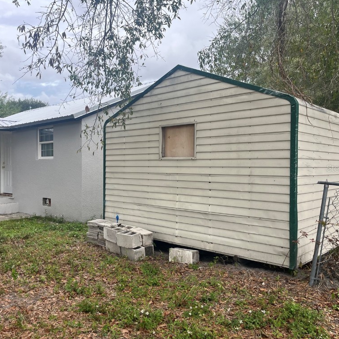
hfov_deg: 52.3
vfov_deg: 52.5
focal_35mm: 31
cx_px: 140
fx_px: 343
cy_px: 168
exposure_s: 1/1075
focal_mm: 5.1
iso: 50
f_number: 1.6
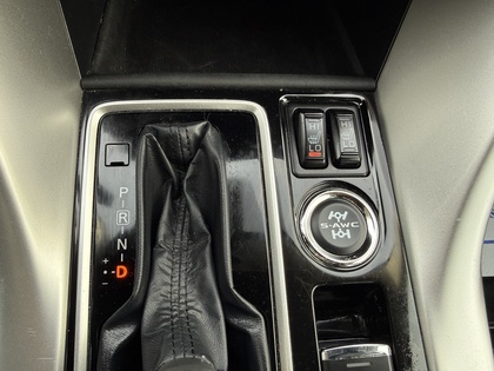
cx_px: 247
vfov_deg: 56.8
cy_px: 186
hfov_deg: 71.6
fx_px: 343
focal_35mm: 24
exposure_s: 1/99
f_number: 2.2
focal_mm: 2.22
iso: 100
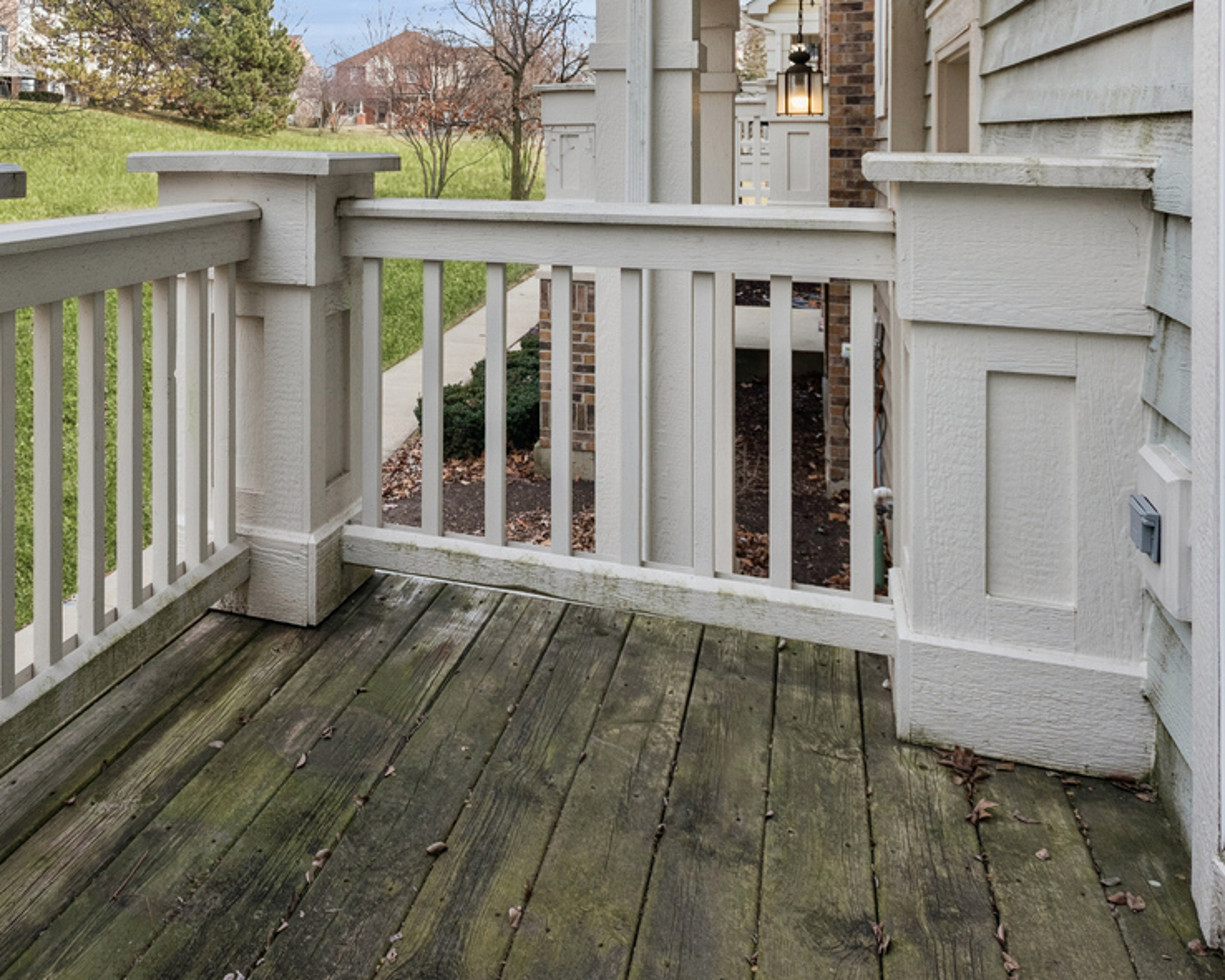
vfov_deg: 39.6
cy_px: 125
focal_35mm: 35
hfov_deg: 47.9
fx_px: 1269
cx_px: 201
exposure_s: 1/250
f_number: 8
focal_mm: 17
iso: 400
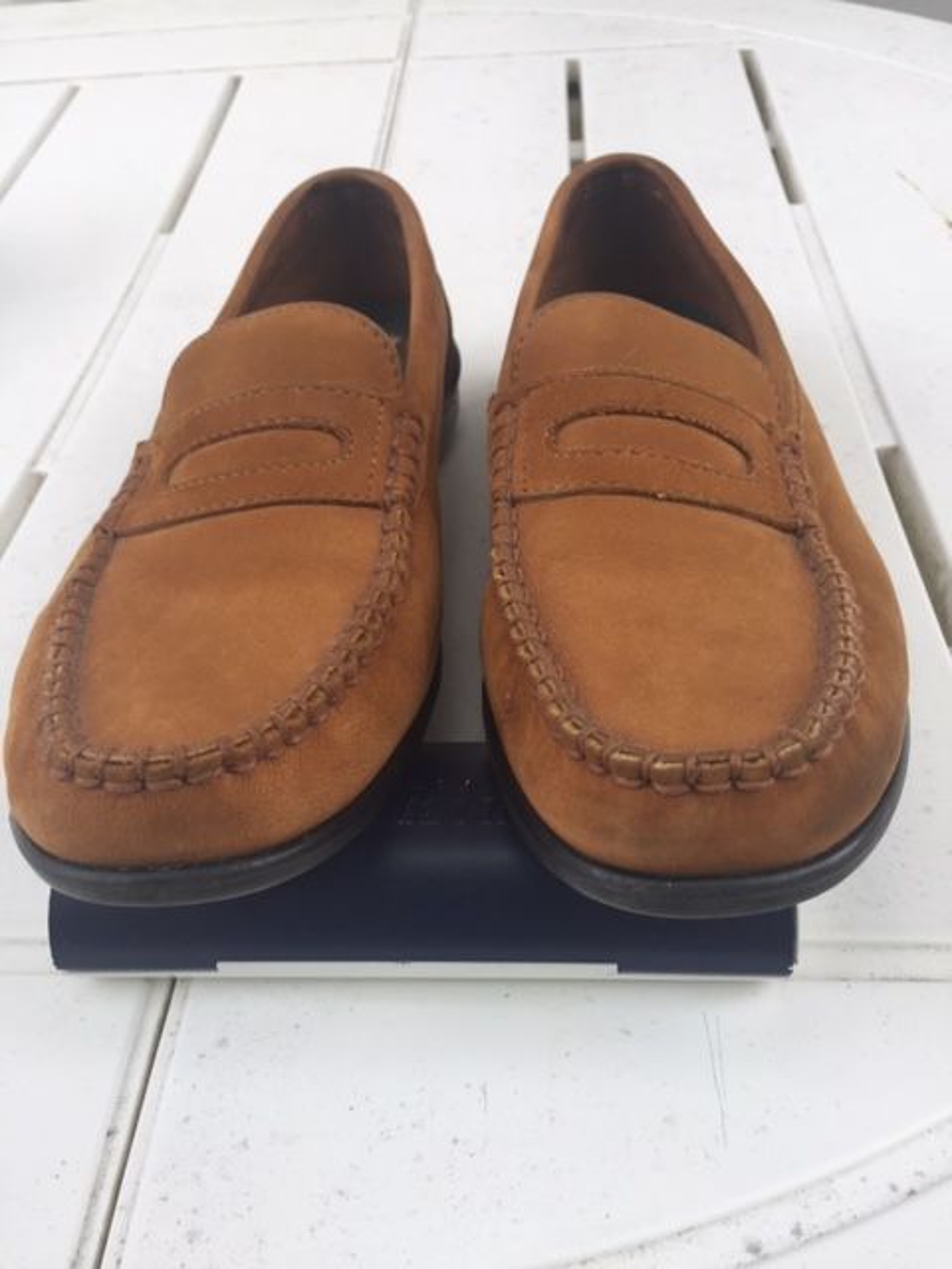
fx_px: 1063
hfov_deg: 48.2
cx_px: 476
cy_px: 634
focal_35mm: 29
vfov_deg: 61.7
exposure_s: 1/267
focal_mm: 4.15
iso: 32
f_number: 2.2
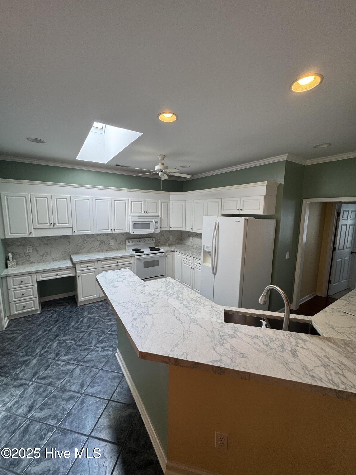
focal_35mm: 14
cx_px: 178
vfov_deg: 102.1
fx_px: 192
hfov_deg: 85.7
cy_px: 238
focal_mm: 2.22
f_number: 2.2
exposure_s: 1/120
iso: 80
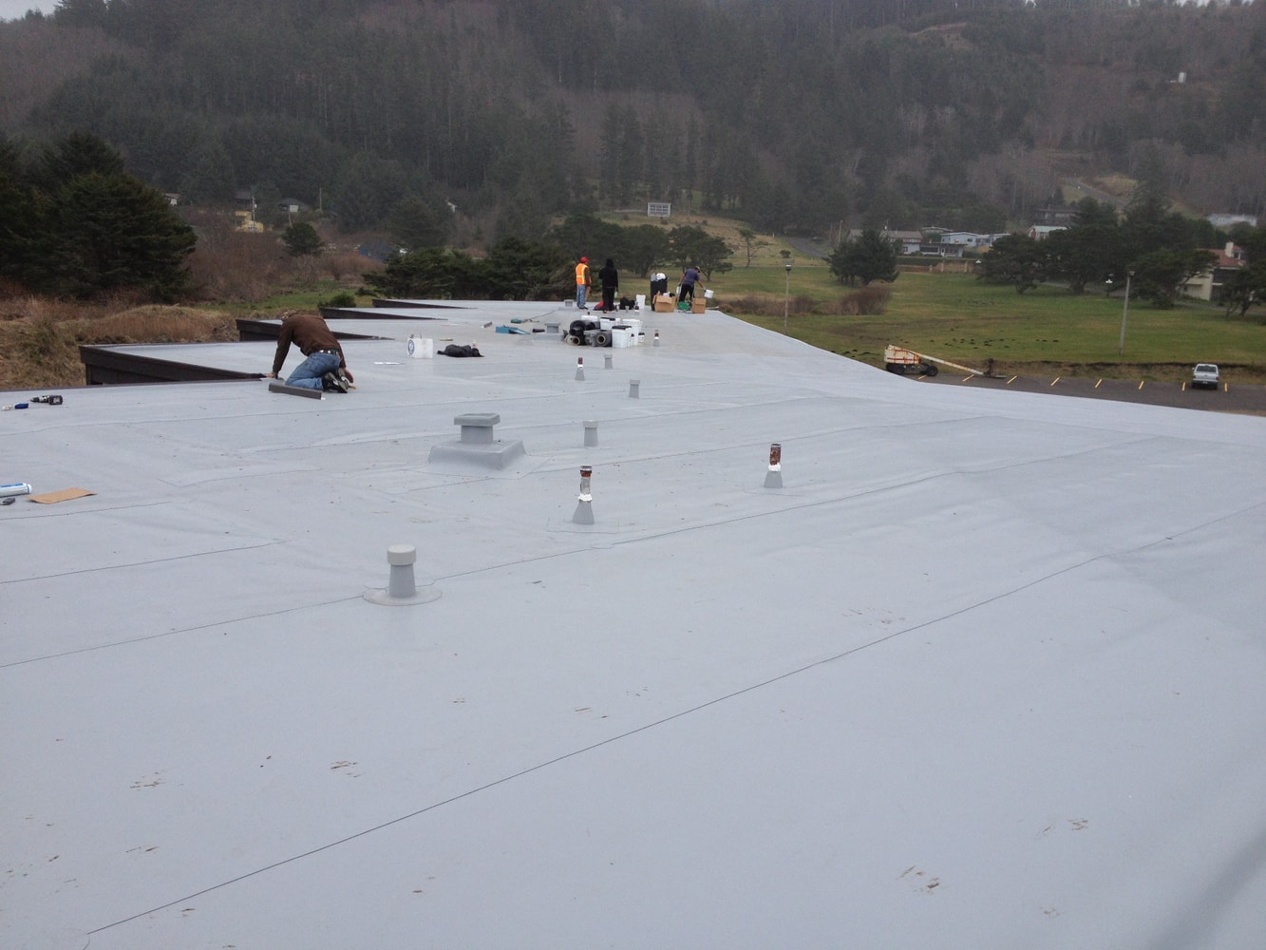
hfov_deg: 52.6
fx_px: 1280
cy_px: 475
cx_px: 633
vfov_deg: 40.7
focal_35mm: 35
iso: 64
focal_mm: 4.28
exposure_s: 1/436
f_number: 2.4
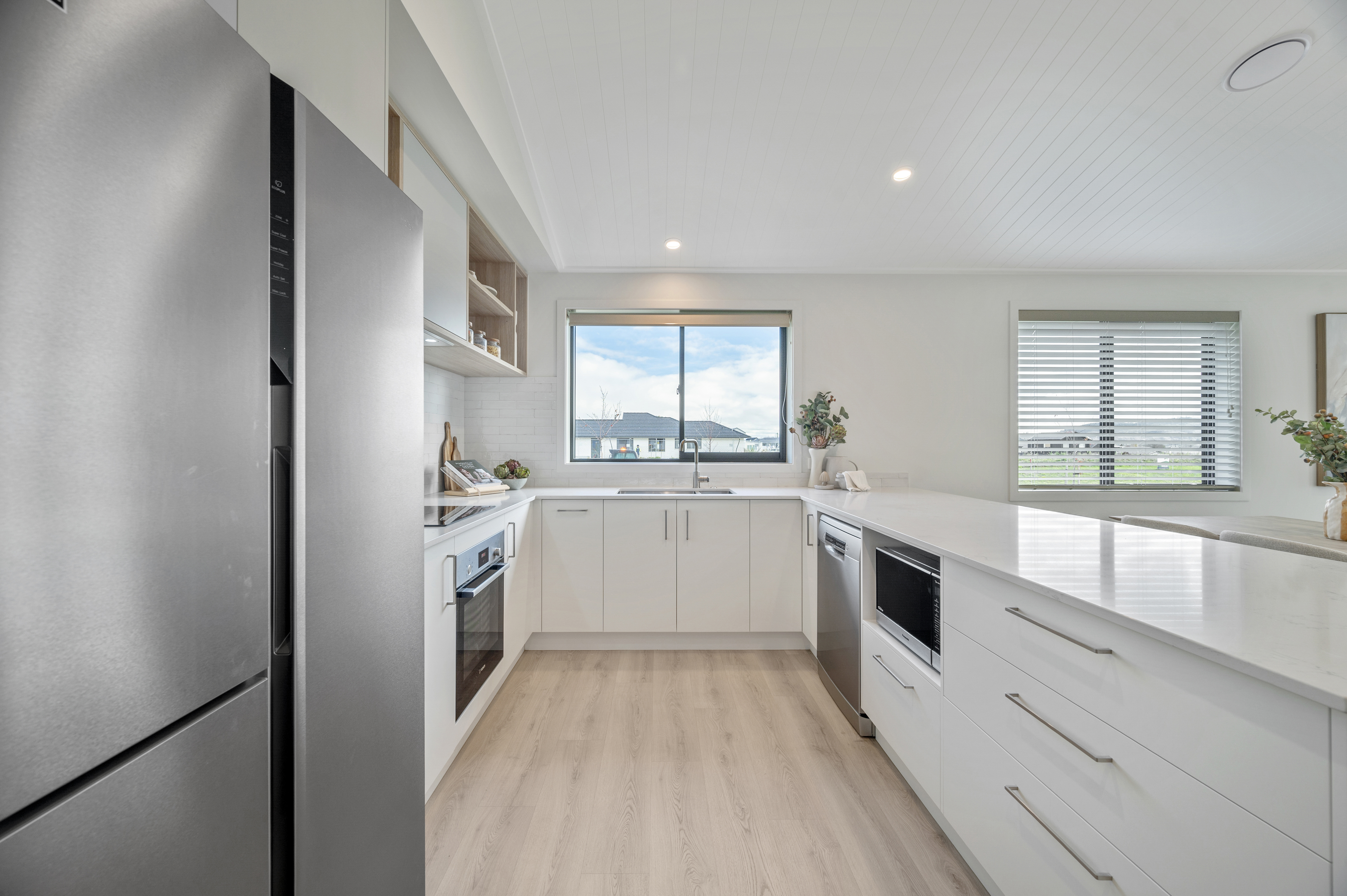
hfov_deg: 104.3
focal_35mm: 14
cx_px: 674
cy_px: 448
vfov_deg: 81.1
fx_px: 523
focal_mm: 14
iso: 100
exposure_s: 1/4
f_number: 7.1
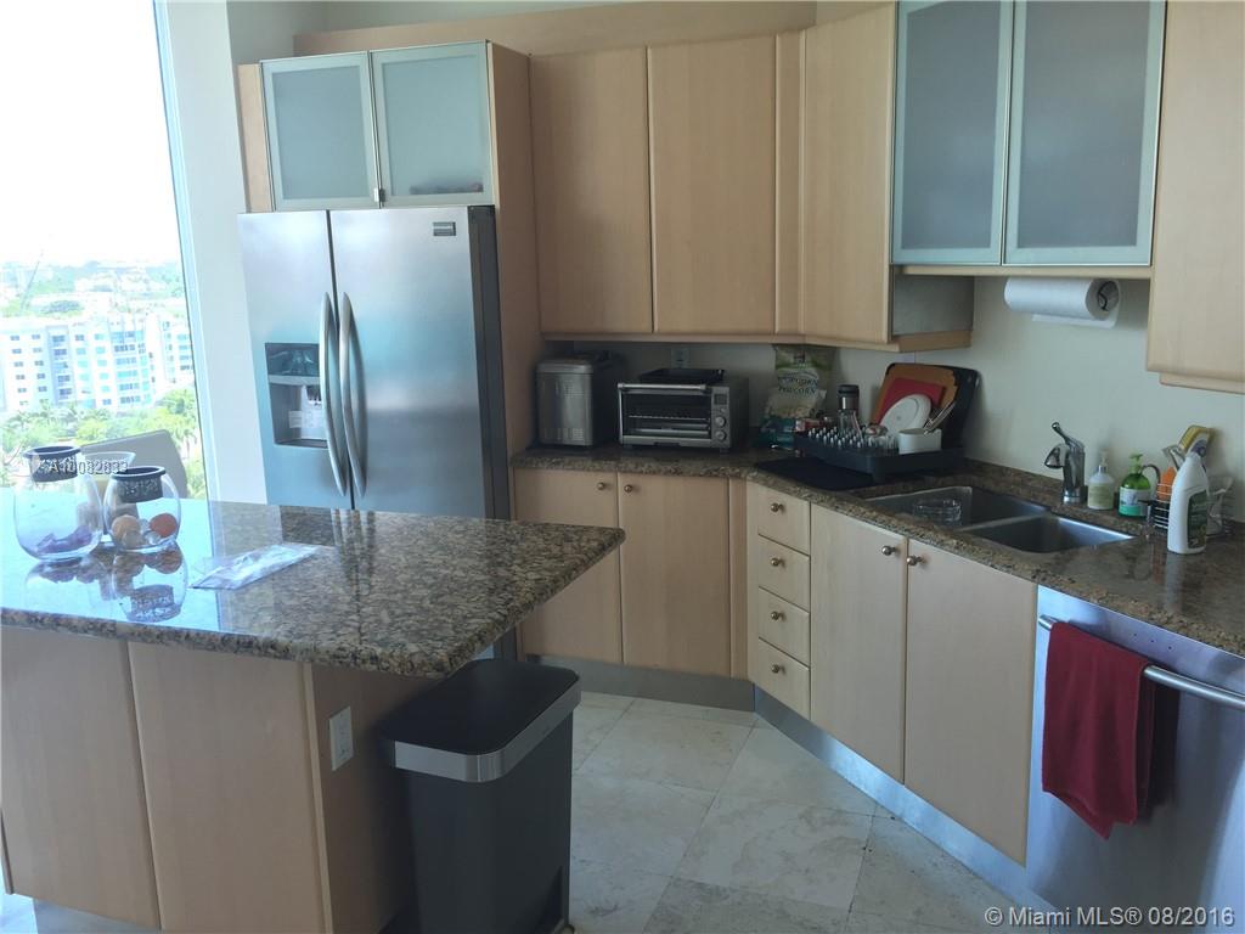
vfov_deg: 48.2
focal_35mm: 29
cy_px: 467
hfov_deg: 61.7
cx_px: 622
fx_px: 1043
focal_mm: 4.15
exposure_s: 1/60
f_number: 2.2
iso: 32
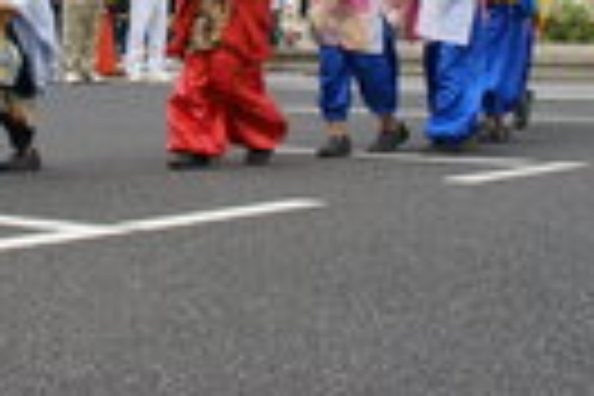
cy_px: -151
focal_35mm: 118
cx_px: 130
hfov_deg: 17.2
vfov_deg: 11.3
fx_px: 1947
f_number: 8
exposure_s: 1/60
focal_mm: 26
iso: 100
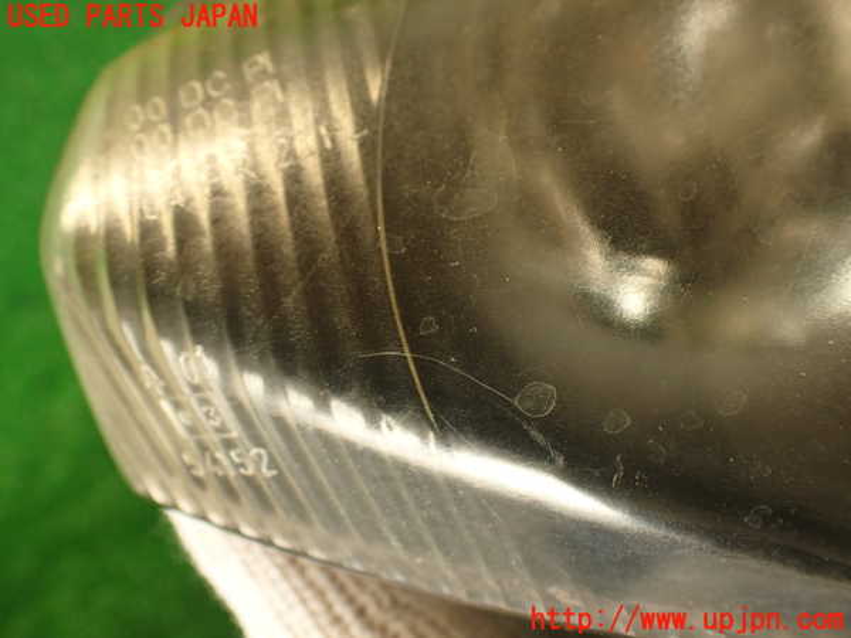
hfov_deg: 56.8
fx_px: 787
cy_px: 319
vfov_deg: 44.2
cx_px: 426
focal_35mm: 32
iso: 200
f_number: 2.4
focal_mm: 5.79
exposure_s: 1/60
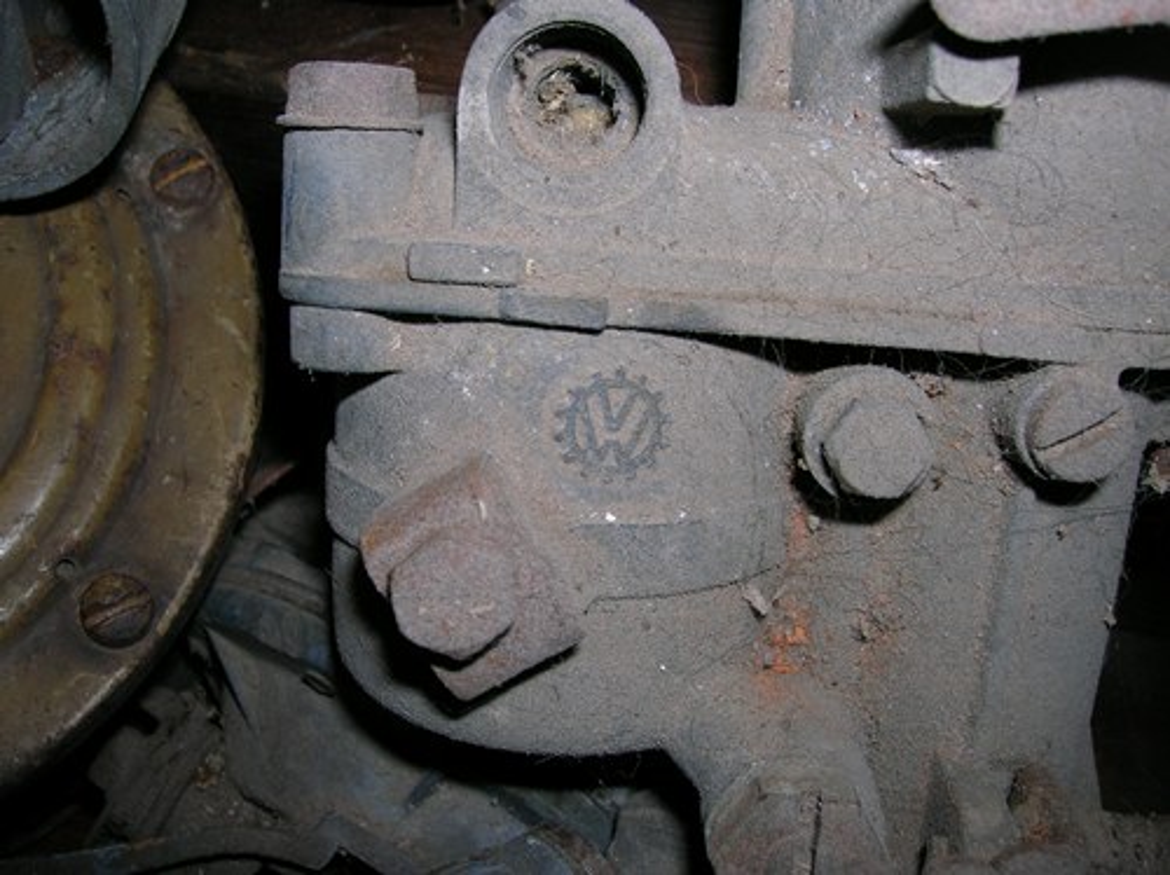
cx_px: 585
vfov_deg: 41.7
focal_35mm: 34
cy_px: 438
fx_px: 1148
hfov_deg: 54.0
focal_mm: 5.7
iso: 50
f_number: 4.9
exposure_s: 1/60.1
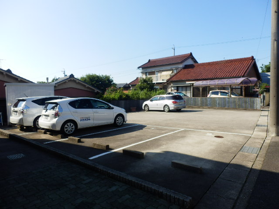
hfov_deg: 71.6
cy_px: 104
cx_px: 140
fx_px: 193
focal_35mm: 24
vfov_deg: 56.8
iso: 80
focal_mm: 4.2
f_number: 3
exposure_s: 1/800
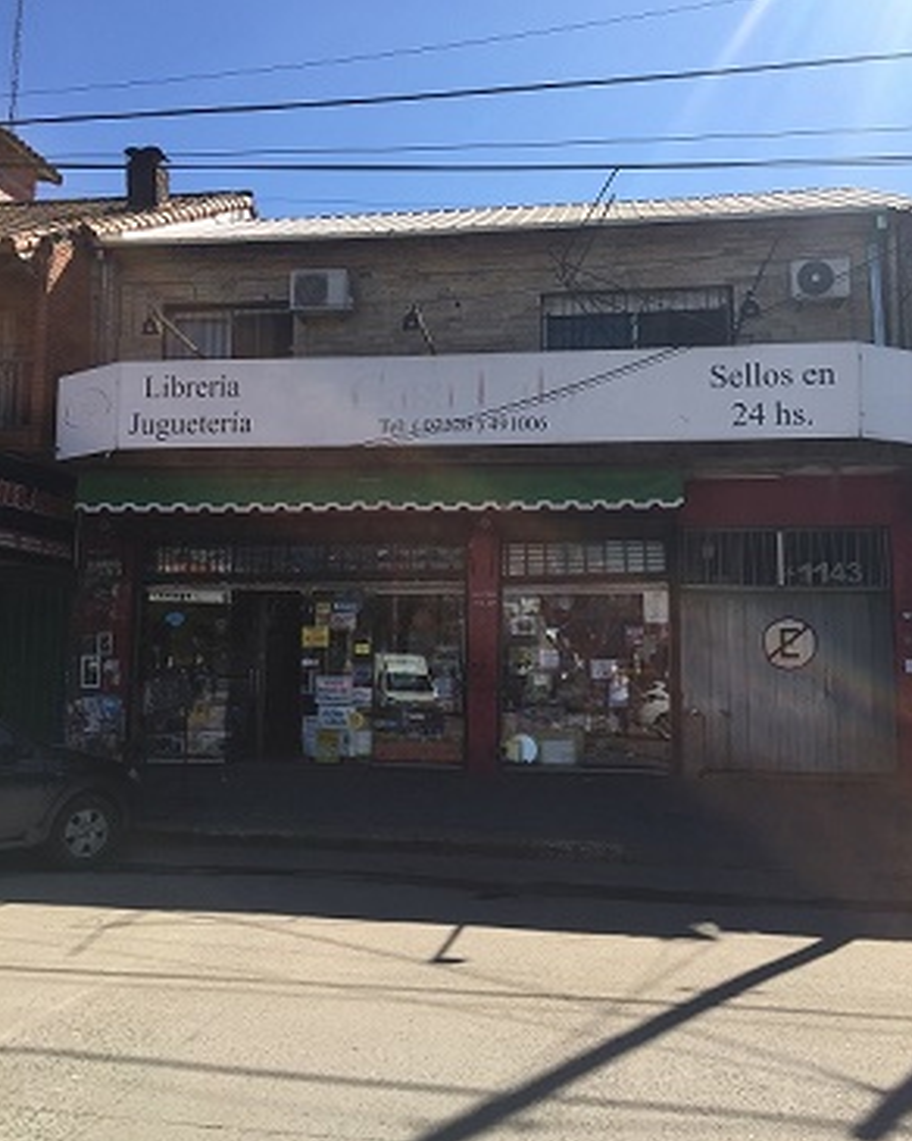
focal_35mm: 31
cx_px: 462
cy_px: 536
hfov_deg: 47.1
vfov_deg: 57.1
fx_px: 1046
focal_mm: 4.15
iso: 32
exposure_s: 1/1464
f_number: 2.2
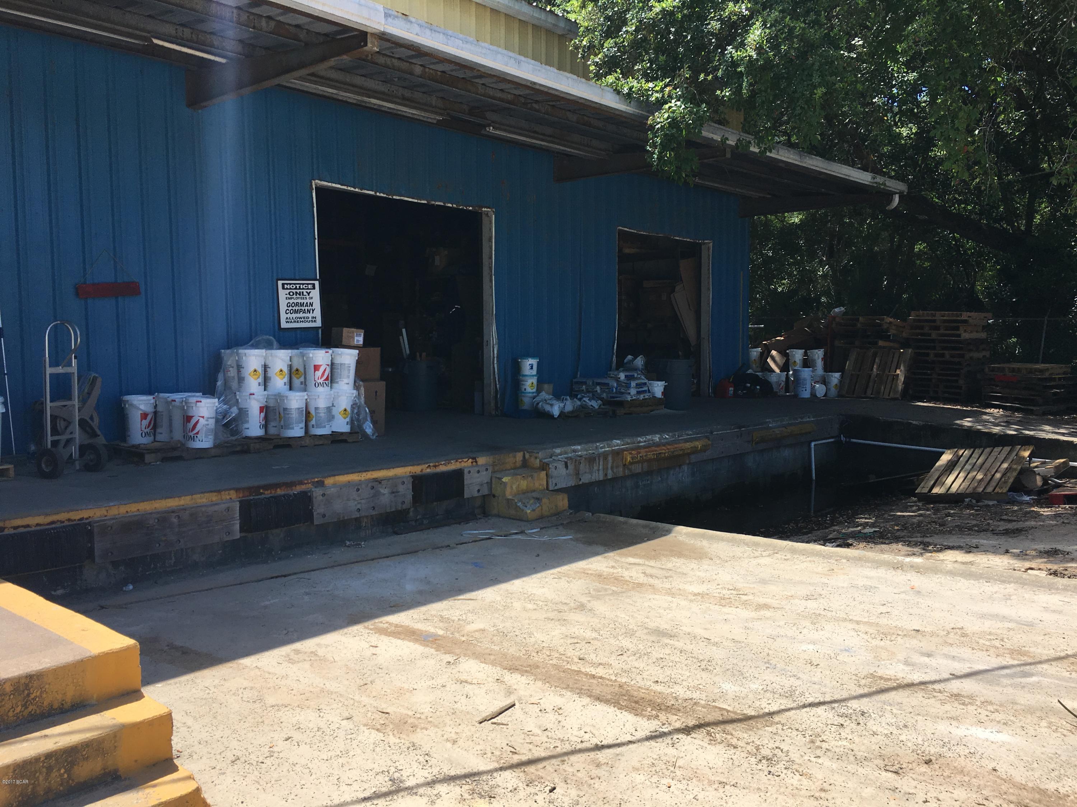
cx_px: 538
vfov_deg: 48.2
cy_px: 404
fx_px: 902
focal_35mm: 29
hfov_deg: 61.7
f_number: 2.2
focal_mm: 4.15
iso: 25
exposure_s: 1/1131
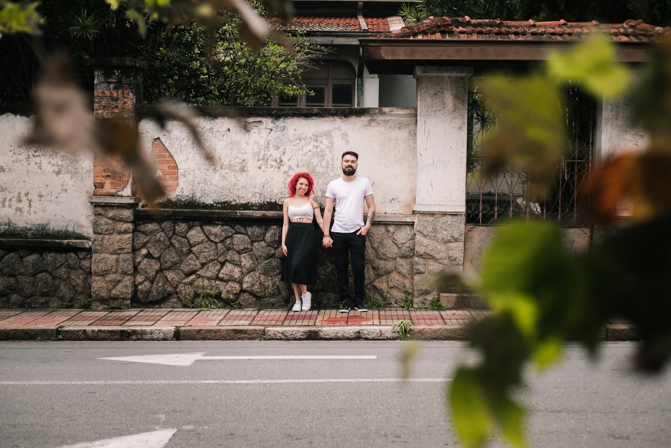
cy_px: 224
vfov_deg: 27.0
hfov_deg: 39.6
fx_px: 932
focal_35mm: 50
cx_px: 336
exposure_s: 1/160
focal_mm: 50
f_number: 3.2
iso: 400
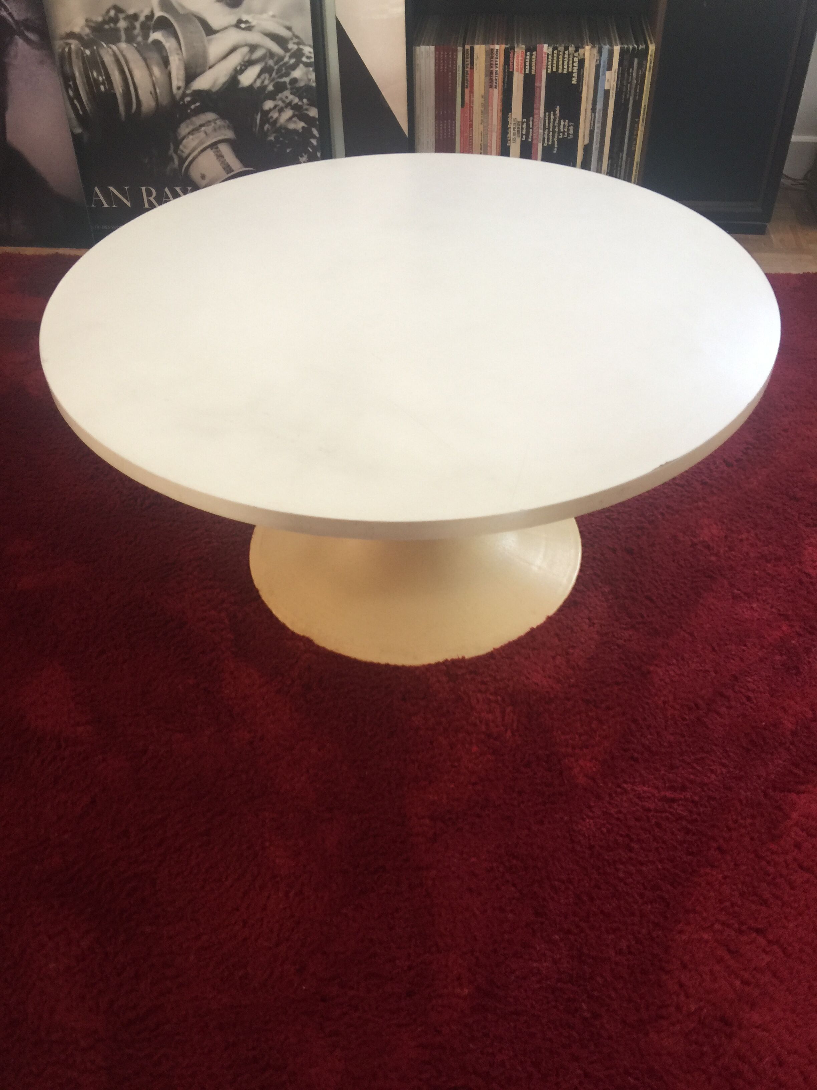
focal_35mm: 29
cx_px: 408
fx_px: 913
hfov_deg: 48.2
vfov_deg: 61.7
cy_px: 545
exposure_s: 1/17
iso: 40
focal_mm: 4.15
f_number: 2.2
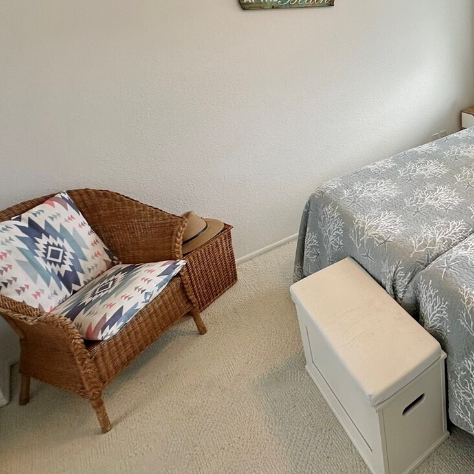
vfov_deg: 56.2
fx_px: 418
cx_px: 455
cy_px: 118
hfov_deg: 50.0
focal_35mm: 27
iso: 40
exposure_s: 1/144
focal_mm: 2.22
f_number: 2.2
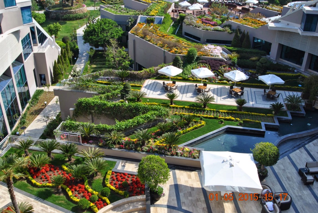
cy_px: 106
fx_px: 318
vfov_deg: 37.0
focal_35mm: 36
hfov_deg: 53.1
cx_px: 159
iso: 100
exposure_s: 1/200
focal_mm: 24
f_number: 7.1
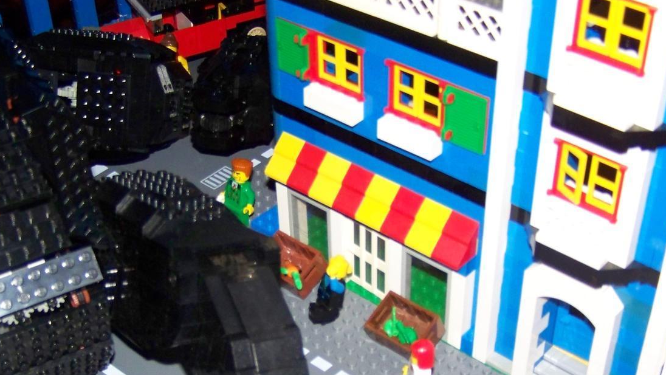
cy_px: 309
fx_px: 1024
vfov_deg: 20.5
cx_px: 302
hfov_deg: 36.0
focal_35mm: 58
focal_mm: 6.3
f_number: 2.8
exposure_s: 1/30
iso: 200
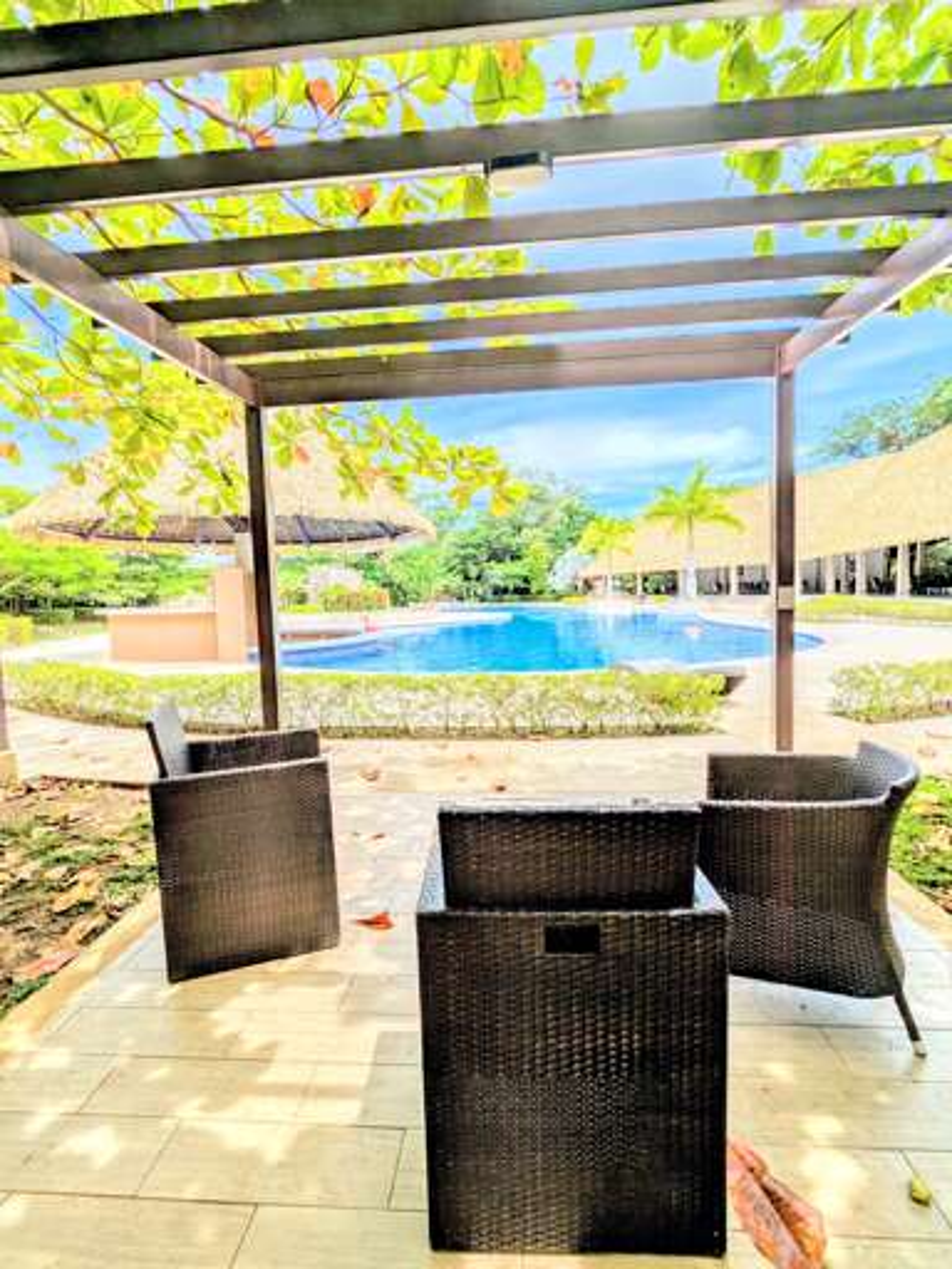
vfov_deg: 94.5
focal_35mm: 16
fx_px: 587
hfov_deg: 78.1
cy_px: 634
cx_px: 476
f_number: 2.2
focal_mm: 2.35
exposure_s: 1/2020
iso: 51
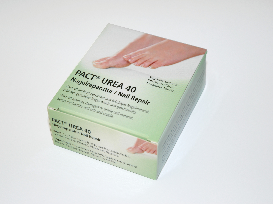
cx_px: 144
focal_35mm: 90
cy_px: 102
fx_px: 706
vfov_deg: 16.5
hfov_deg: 21.9
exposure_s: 1/320
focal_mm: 55
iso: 400
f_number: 4.5
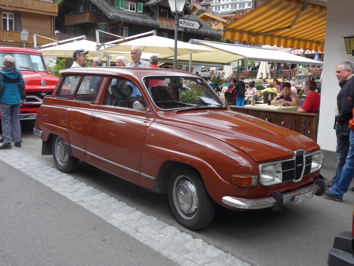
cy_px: 133
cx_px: 177
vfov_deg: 36.8
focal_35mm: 39
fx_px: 399
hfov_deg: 47.9
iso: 80
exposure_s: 1/320
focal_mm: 8
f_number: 2.8
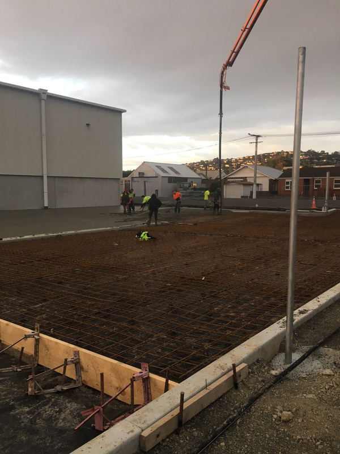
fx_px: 380
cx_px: 170
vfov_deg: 61.7
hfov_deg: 48.2
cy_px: 227
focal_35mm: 29
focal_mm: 4.15
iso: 25
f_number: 2.2
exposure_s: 1/33
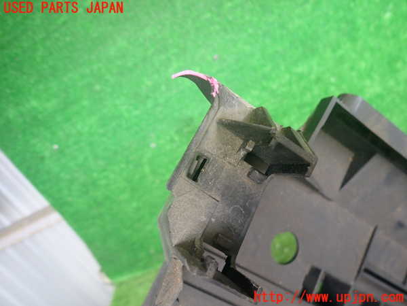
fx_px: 294
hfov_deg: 69.4
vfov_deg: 54.9
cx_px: 204
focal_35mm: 25
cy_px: 153
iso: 200
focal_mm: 4.5
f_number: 2
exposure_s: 1/50
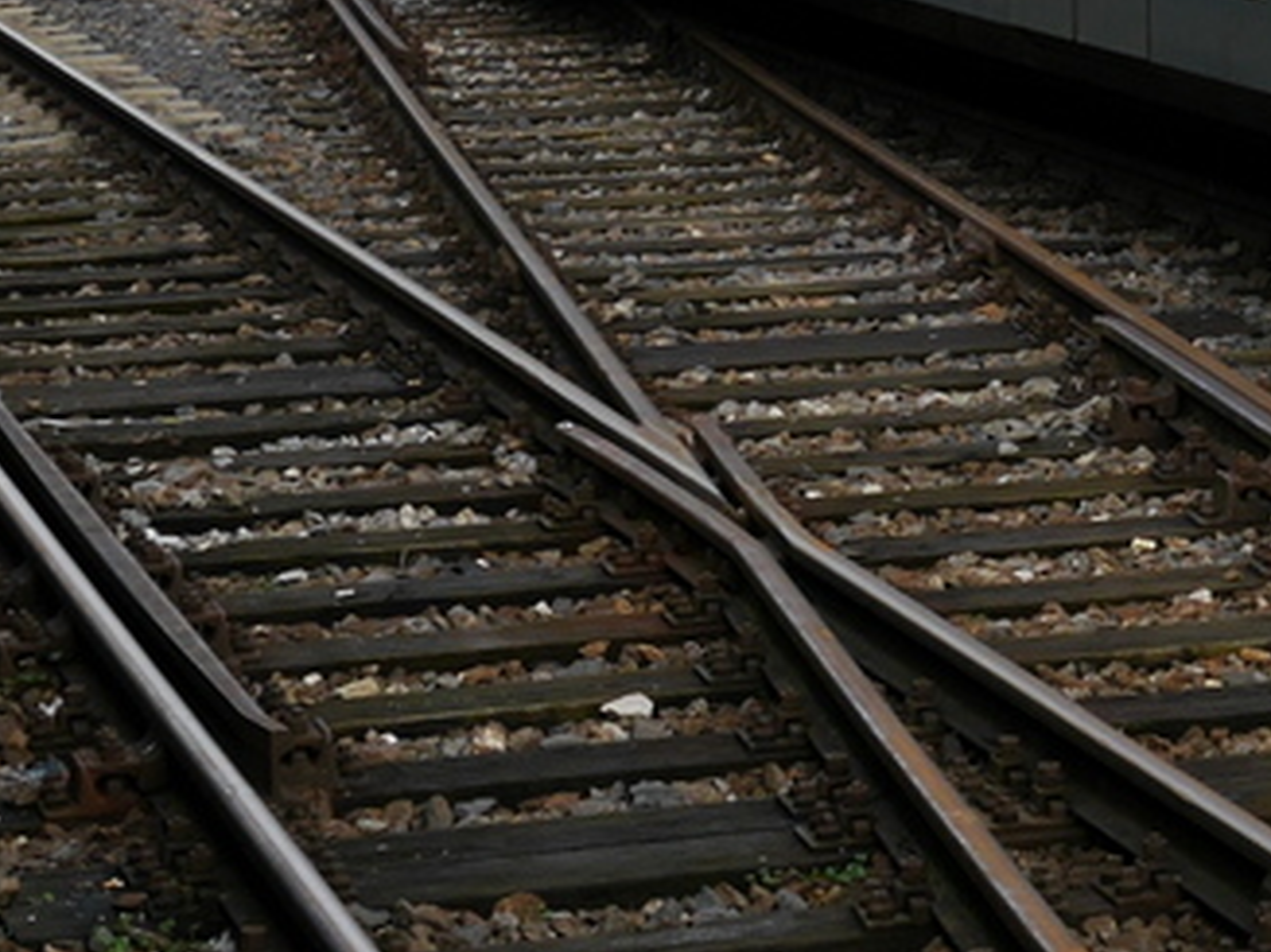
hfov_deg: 12.8
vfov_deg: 9.7
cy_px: -653
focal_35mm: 147
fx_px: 5395
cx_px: 1889
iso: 160
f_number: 6.3
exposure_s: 1/160
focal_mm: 20
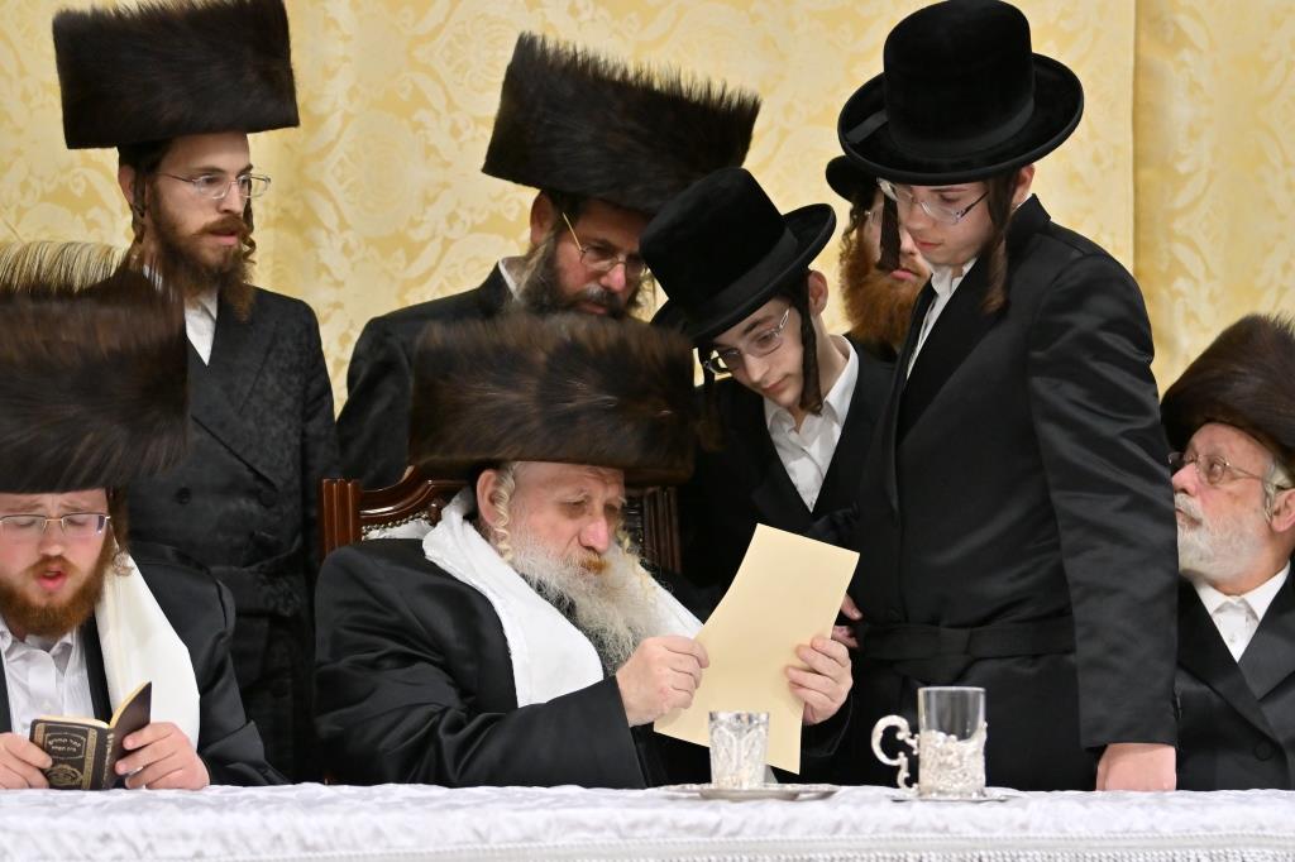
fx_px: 4423
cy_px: 431
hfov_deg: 16.7
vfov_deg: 11.1
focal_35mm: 123
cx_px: 648
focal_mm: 82
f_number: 2.8
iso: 1000
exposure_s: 1/320
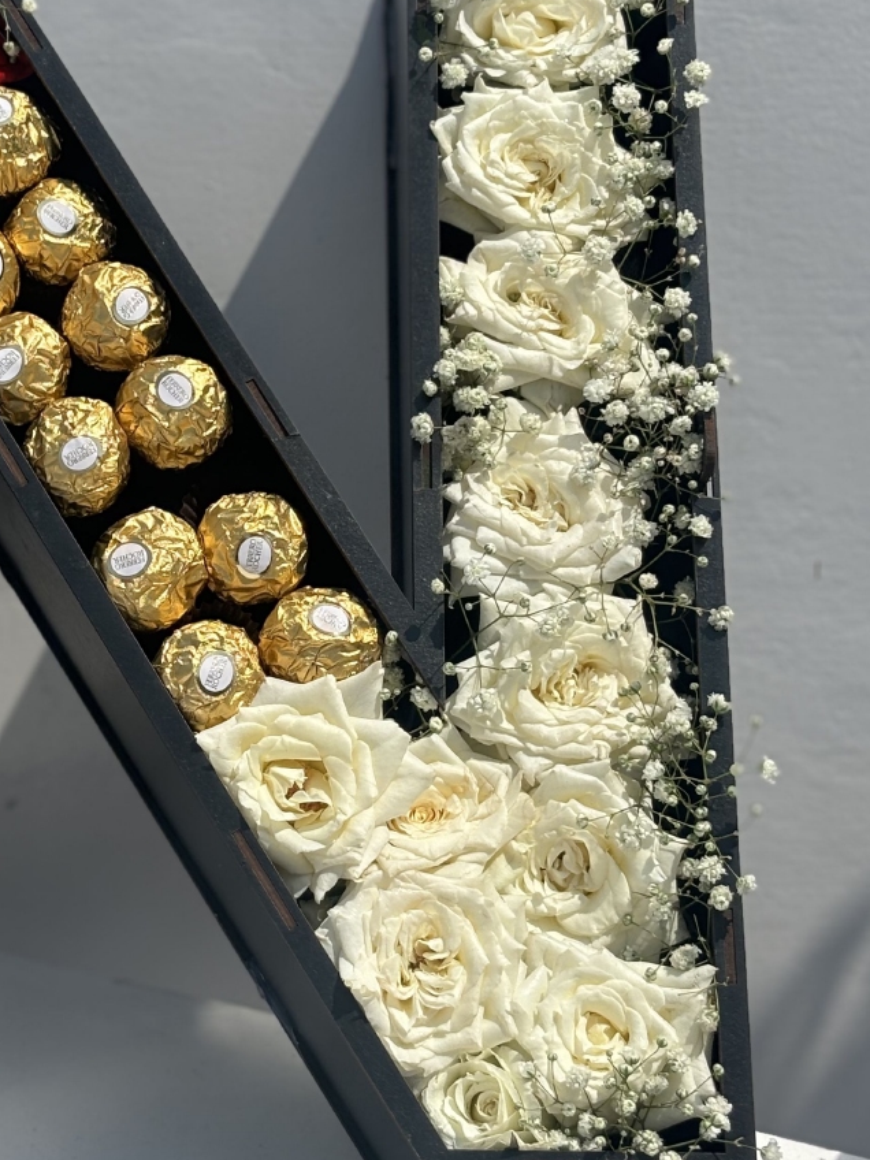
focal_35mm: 92
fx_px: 3083
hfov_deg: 15.9
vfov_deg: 21.3
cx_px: 150
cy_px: 513
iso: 40
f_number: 1.6
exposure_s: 1/5952
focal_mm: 5.96
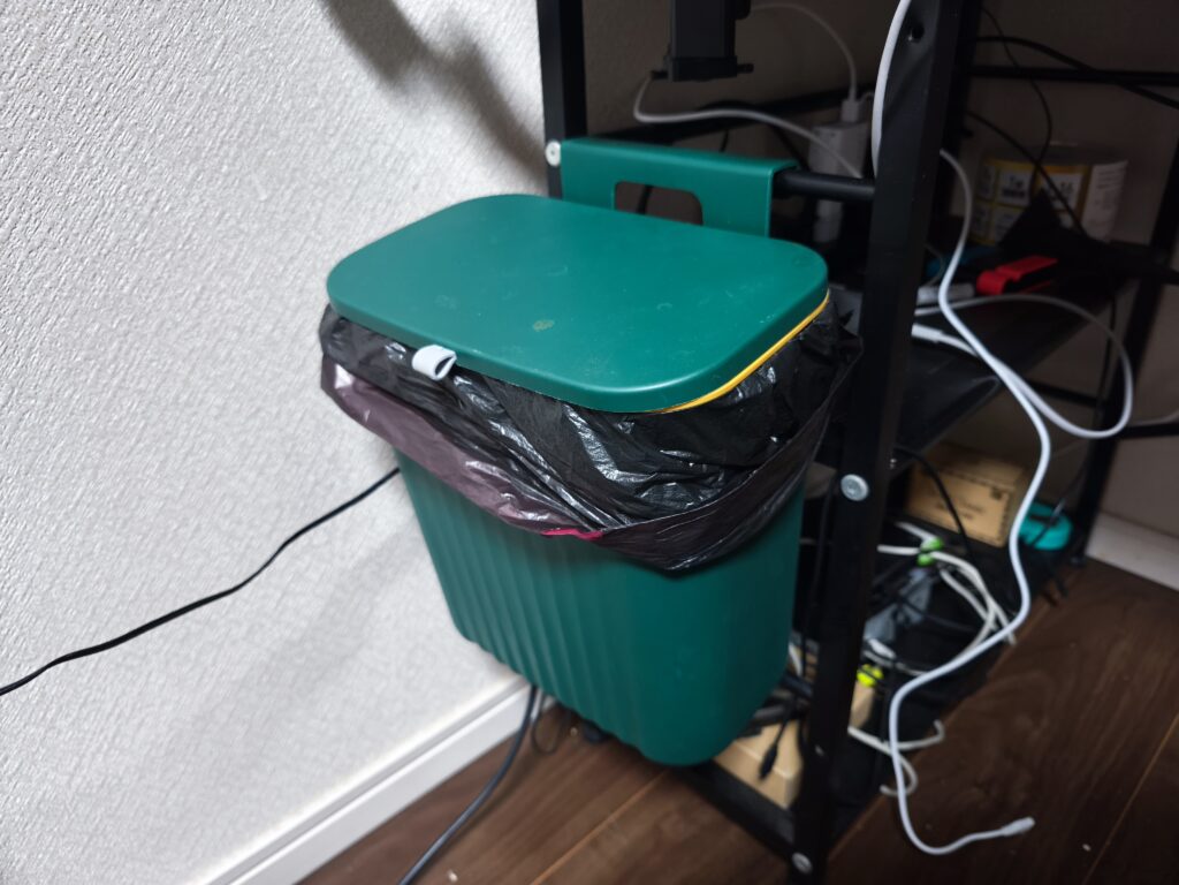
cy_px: 442
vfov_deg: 58.9
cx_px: 590
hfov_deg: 73.9
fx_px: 783
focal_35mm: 23
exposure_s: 1/24
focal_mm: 6.57
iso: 1000
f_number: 1.6
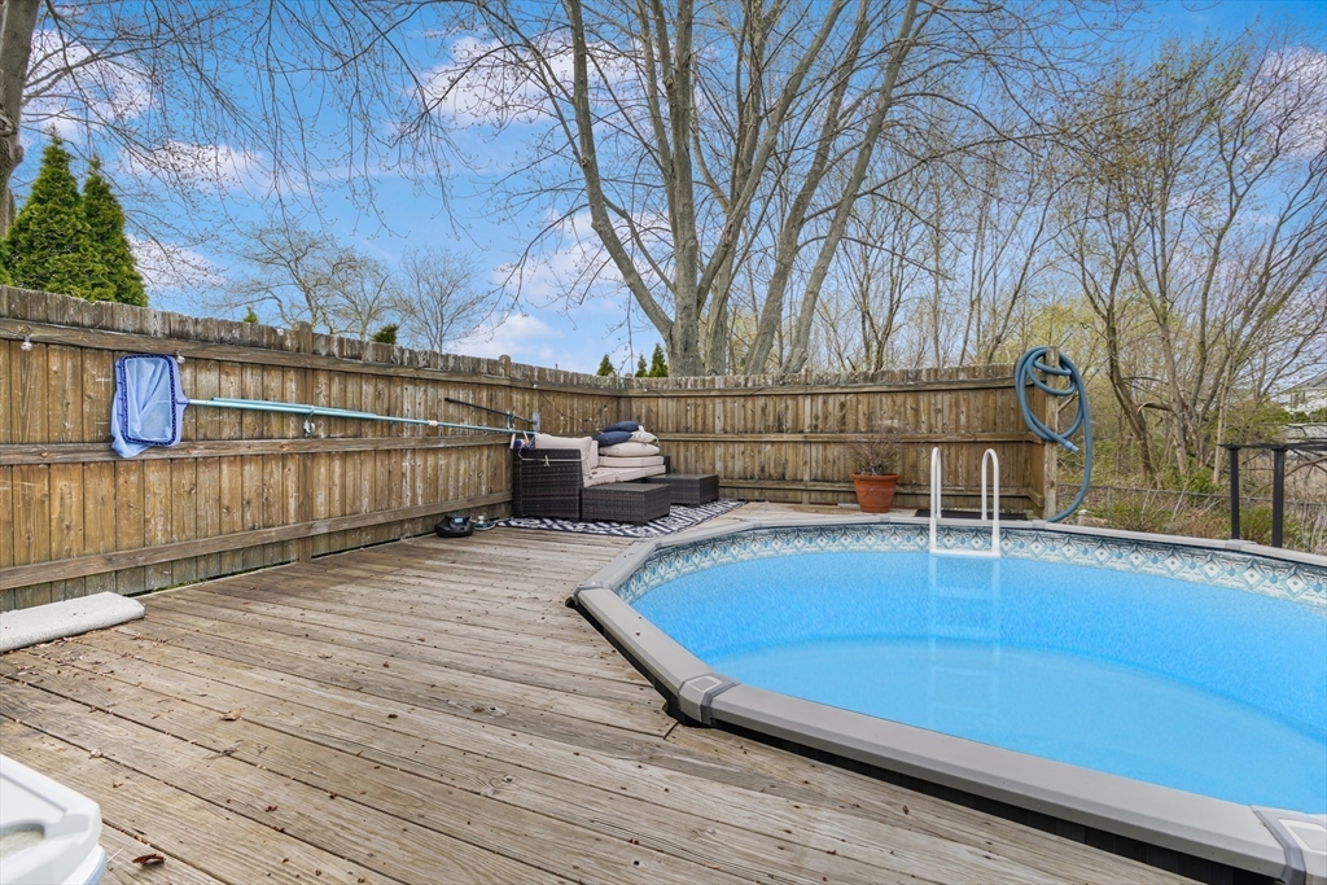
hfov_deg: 96.7
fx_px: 590
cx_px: 664
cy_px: 442
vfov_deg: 73.8
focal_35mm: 16
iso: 100
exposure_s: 1/160
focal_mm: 16
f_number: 8
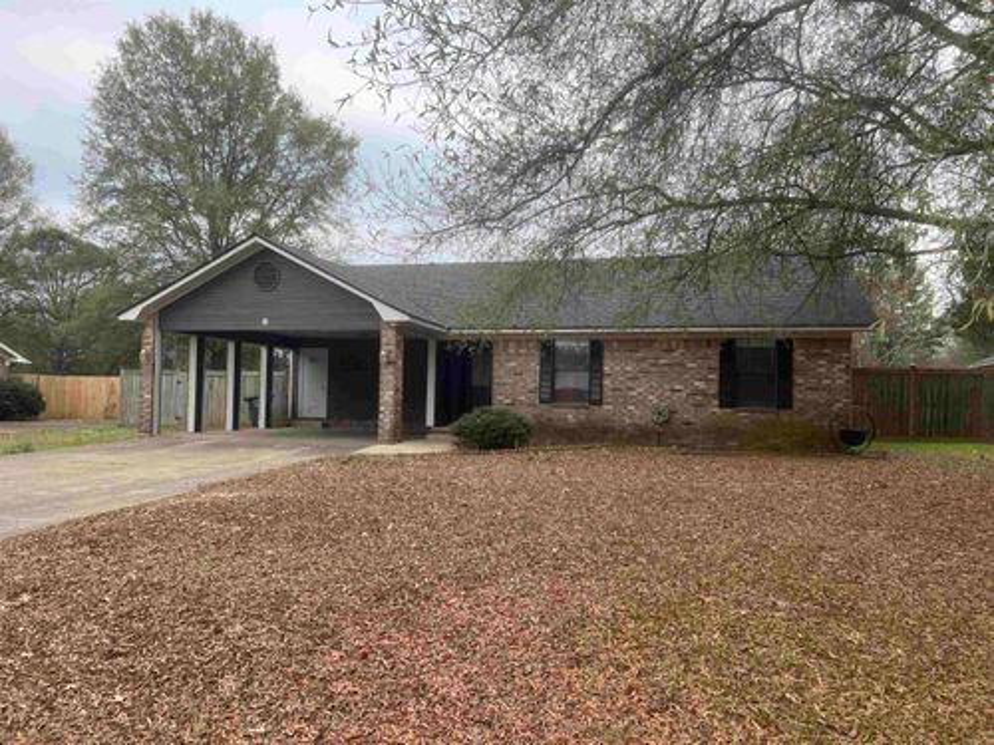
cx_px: 497
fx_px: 747
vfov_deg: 53.1
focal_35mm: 26
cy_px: 372
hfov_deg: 67.3
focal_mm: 5.7
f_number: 1.5
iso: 50
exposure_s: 1/331
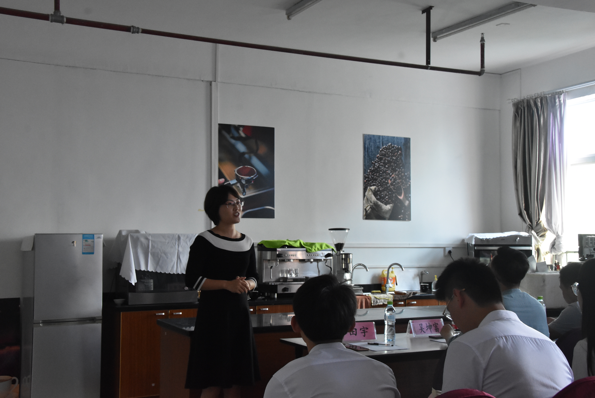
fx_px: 769
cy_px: 199
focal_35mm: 46
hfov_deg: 42.3
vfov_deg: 29.0
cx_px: 298
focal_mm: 31
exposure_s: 1/45
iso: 2500
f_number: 9.5
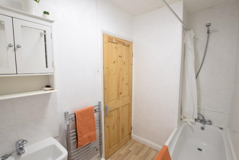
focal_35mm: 16
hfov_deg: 95.0
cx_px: 120
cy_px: 80
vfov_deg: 72.1
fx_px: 110
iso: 100
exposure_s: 1/3
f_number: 5.6
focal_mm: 11
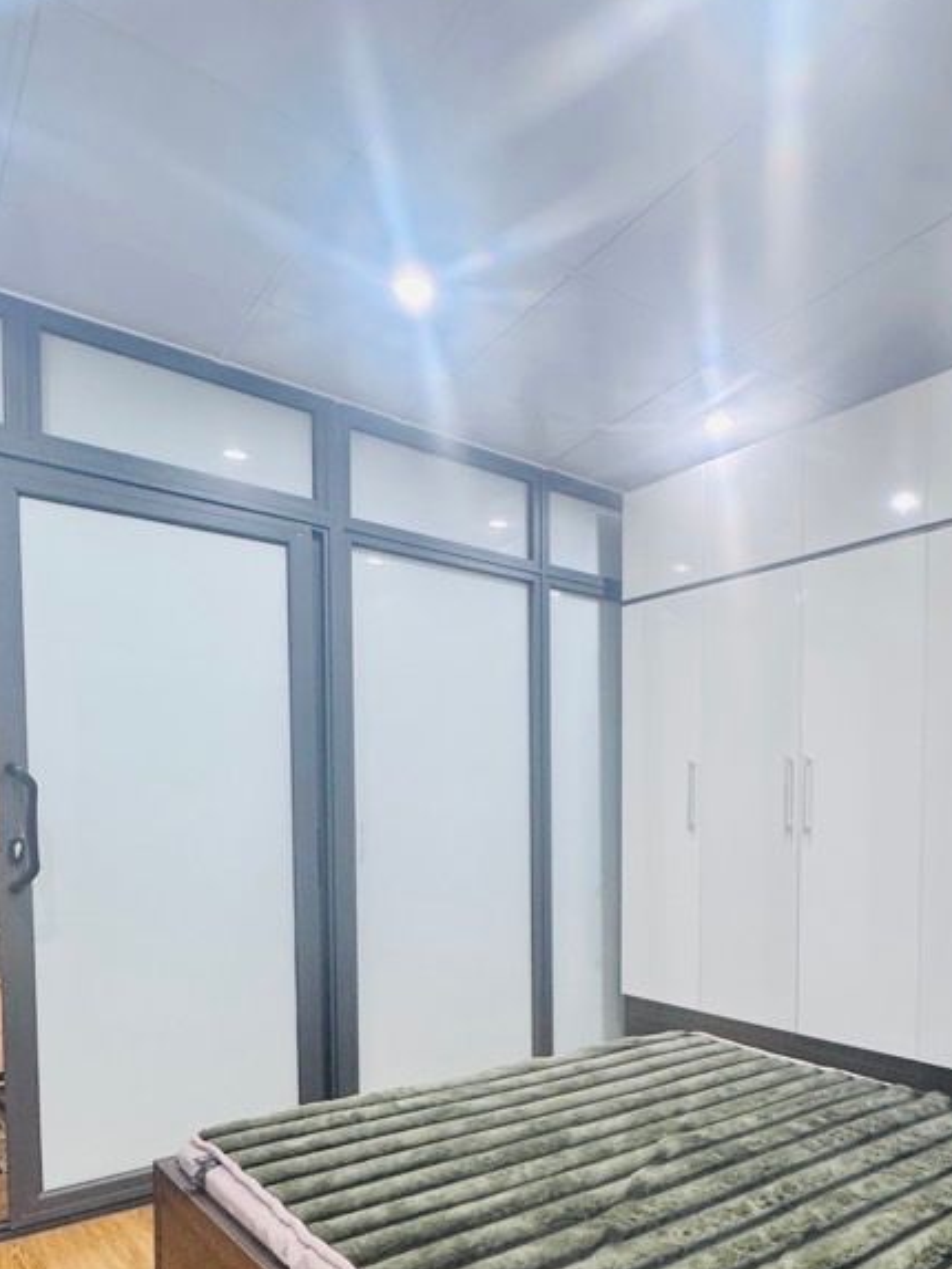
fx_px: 916
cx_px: 596
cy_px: 855
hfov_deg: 54.3
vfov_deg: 67.3
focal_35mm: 25
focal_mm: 2.22
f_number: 2.2
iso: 320
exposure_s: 1/50
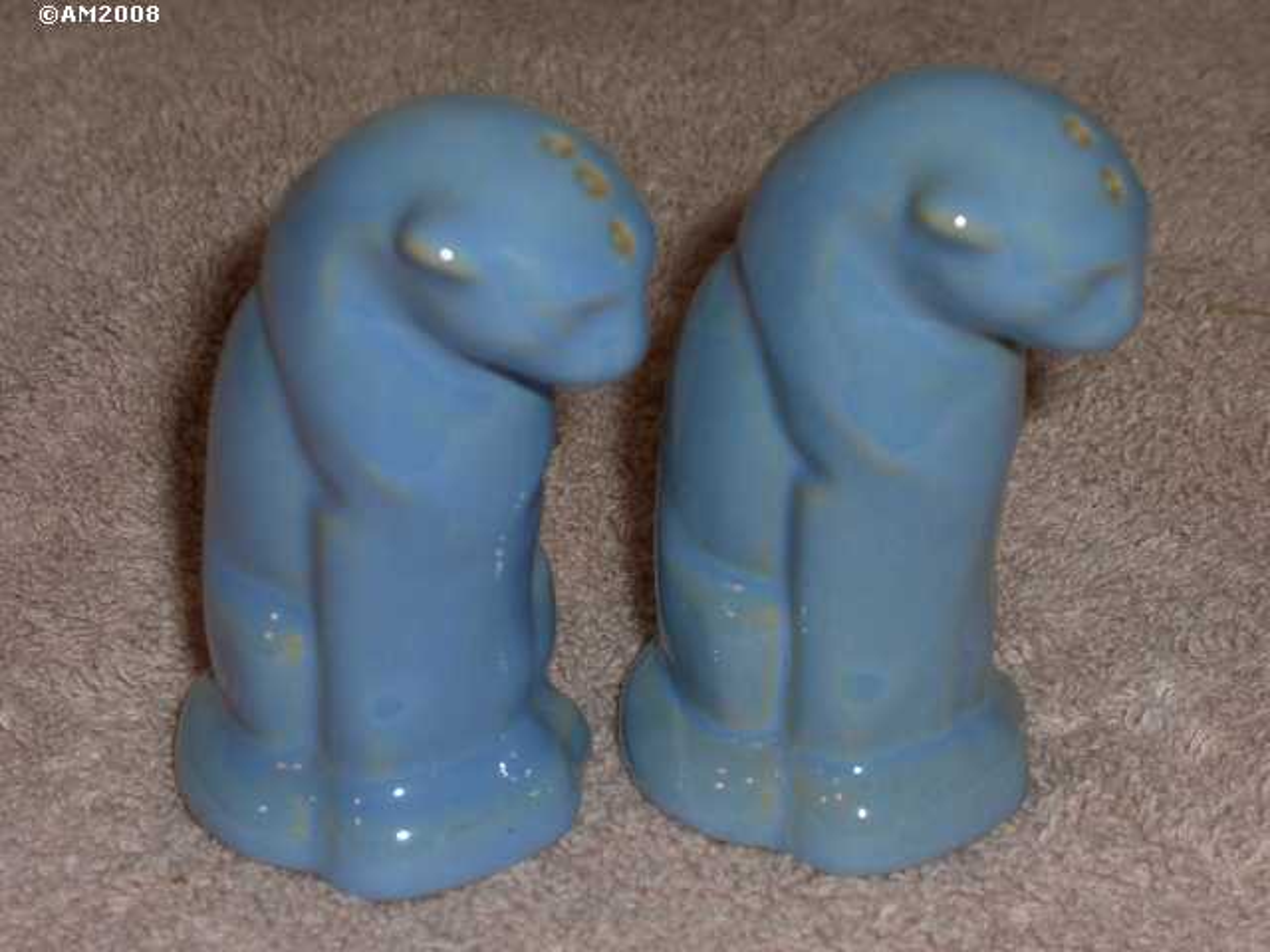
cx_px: 635
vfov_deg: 13.0
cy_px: 476
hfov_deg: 17.3
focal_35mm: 114
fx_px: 4182
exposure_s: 1/30
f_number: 10.8
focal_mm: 23.7
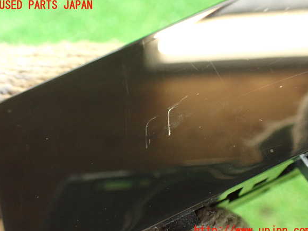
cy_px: 118
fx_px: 294
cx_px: 155
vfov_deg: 42.9
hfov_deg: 55.4
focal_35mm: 33
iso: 800
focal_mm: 5.79
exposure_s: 1/25
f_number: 2.4
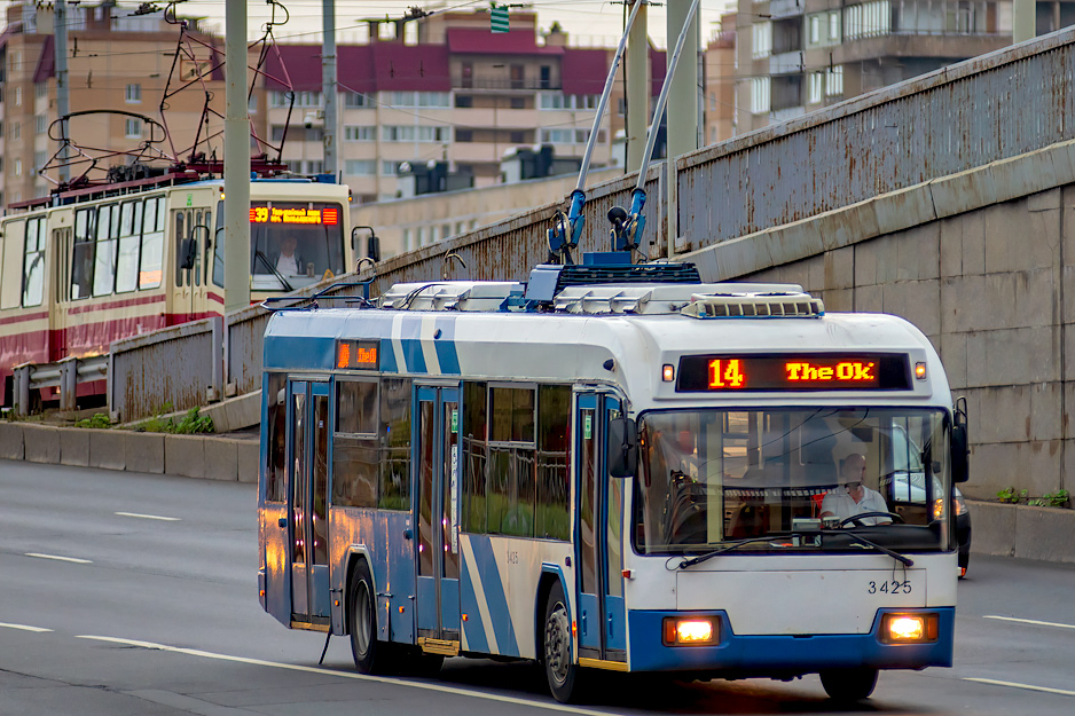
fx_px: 9553
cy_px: 364
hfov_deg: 6.4
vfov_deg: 4.3
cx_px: 638
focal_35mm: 320
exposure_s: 1/320
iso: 400
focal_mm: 200
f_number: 2.8
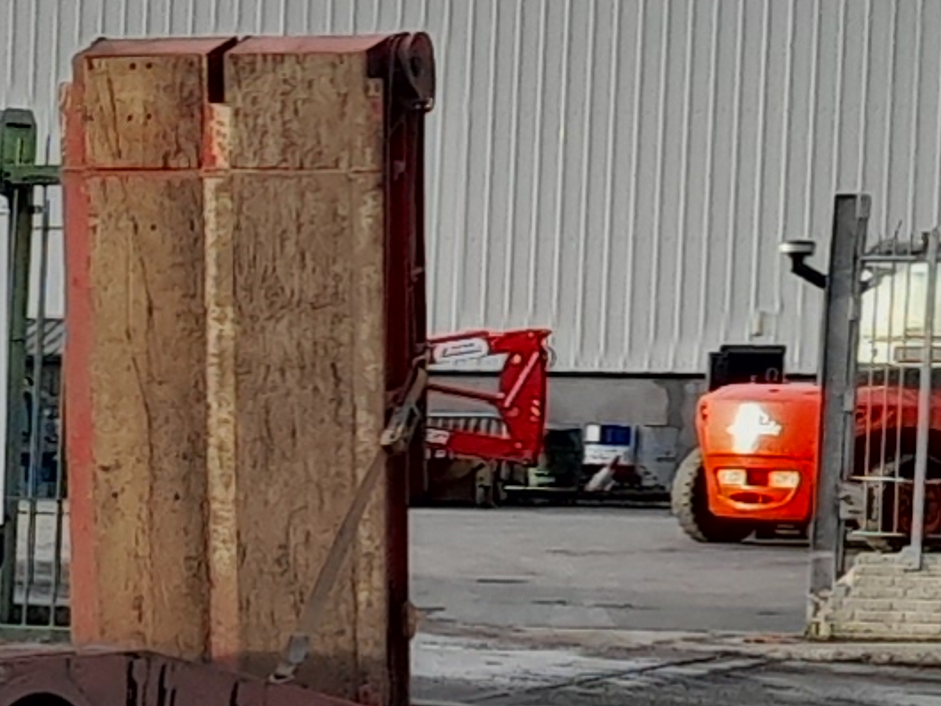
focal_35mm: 189
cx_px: -1631
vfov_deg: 7.8
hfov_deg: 9.0
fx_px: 5139
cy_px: 734
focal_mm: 4.6
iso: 20
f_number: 2
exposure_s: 1/280
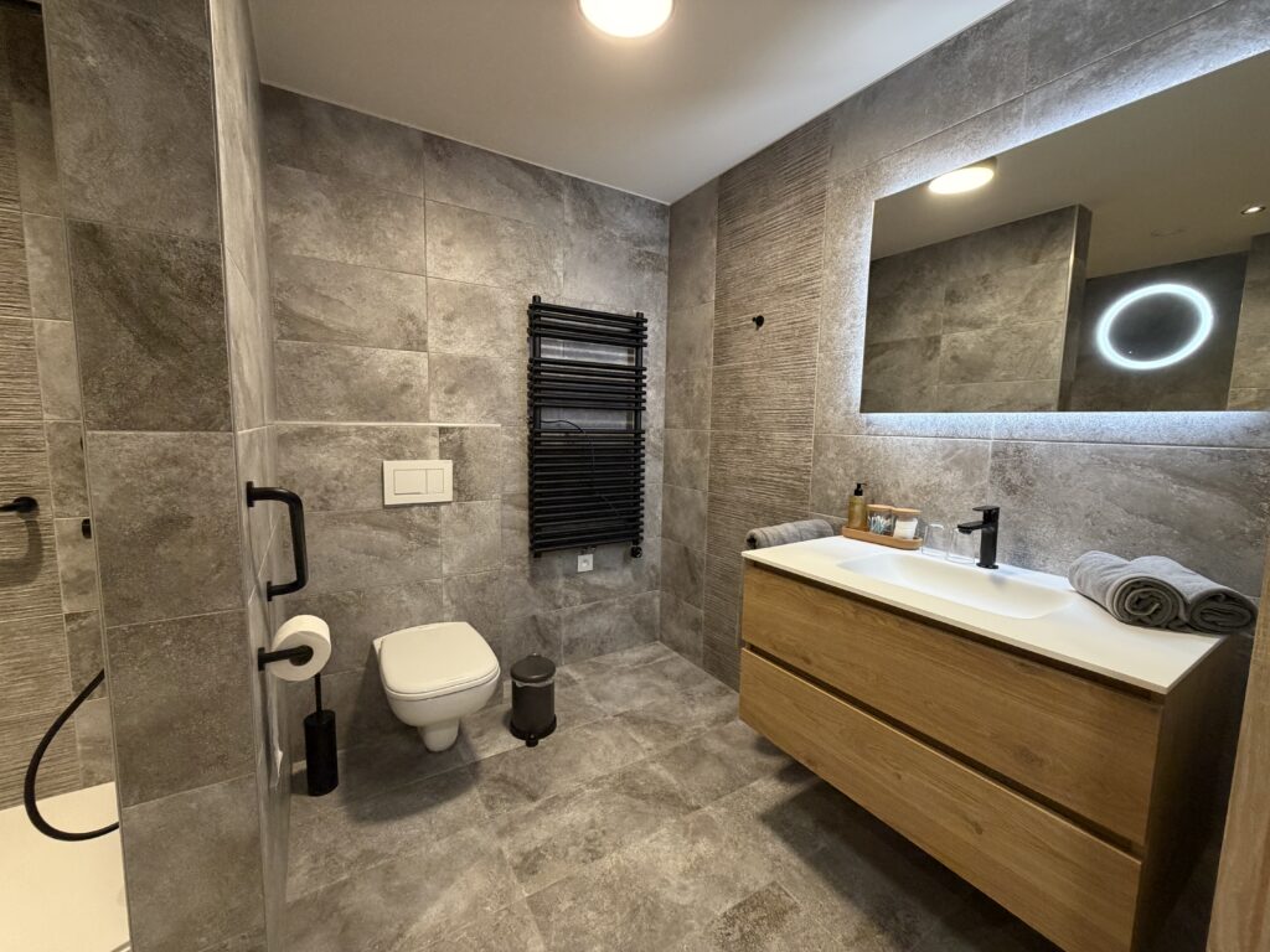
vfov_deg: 85.7
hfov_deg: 102.1
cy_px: 476
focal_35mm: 14
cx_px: 635
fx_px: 514
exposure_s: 1/50
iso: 320
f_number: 2.2
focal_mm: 2.22
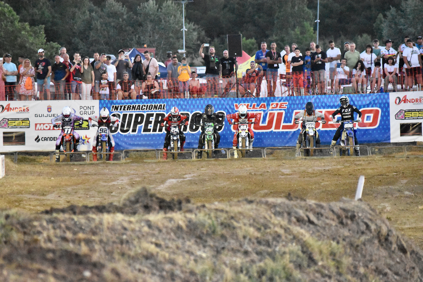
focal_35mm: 218
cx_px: 212
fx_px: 2555
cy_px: 141
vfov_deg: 6.3
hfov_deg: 9.5
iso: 12800
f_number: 5
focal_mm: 145
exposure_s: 1/320
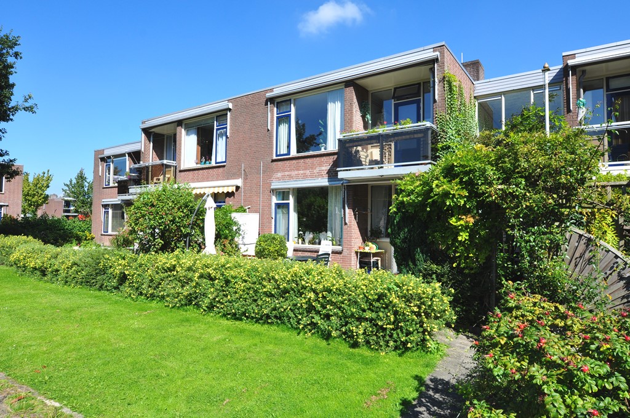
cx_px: 315
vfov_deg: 59.4
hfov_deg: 81.3
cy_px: 209
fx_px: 367
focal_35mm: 21
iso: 200
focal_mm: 14
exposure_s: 1/250
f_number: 10
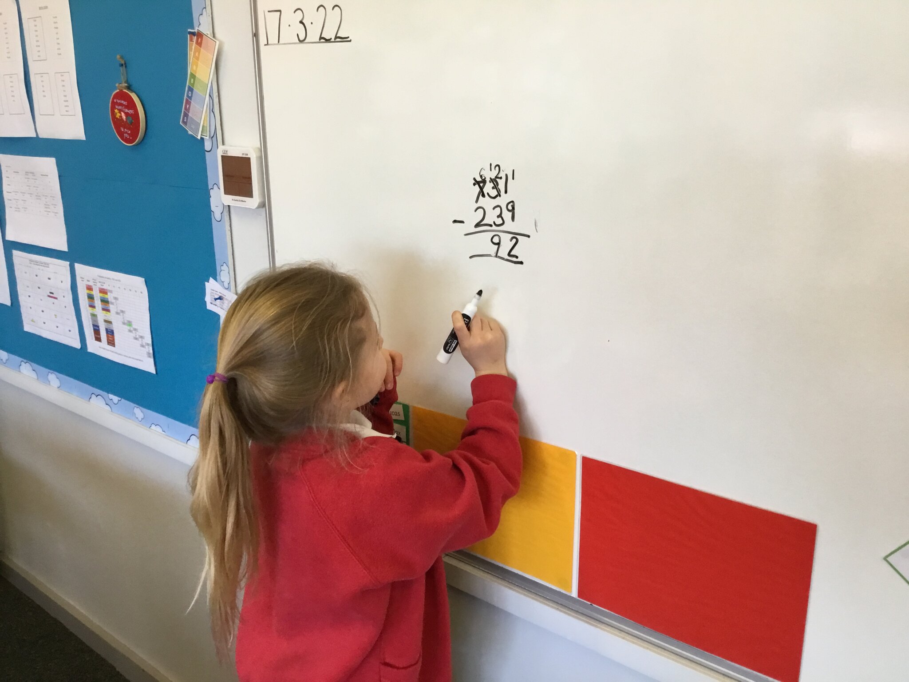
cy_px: 341
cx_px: 454
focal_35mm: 31
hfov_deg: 58.4
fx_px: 814
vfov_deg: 45.4
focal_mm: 3.3
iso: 64
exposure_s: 1/33
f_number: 2.4
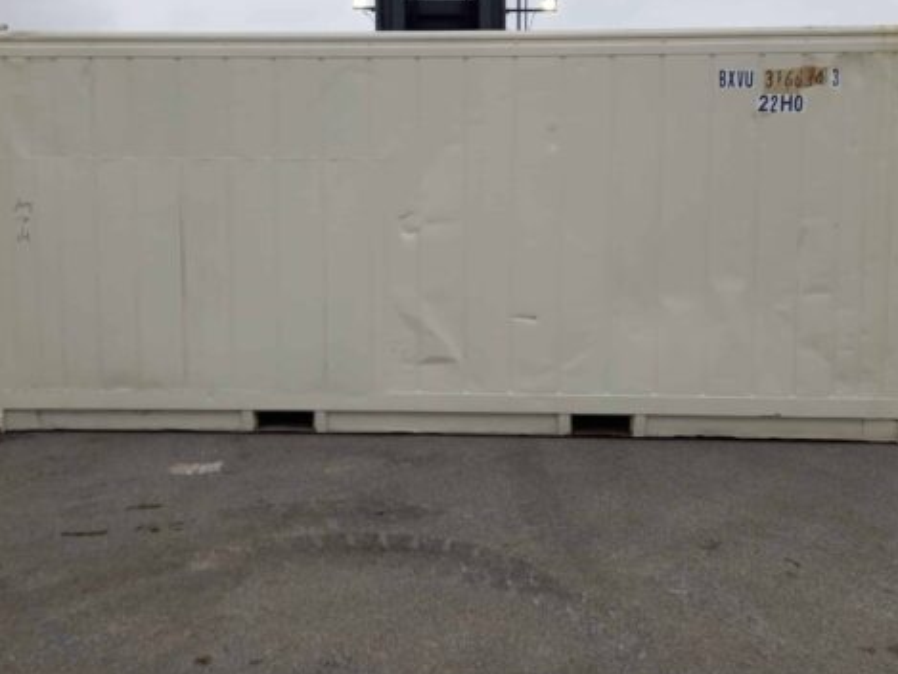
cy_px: 268
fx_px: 830
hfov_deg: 56.8
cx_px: 437
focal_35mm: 32
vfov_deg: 43.9
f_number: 2
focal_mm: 4.6
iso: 32
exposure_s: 1/50
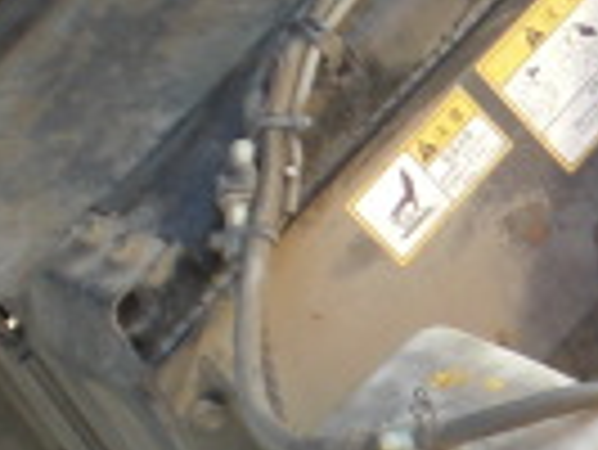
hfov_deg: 10.2
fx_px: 3164
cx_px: 1097
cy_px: 464
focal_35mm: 183
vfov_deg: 8.1
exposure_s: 1/125
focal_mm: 6.3
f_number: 3.1
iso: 100
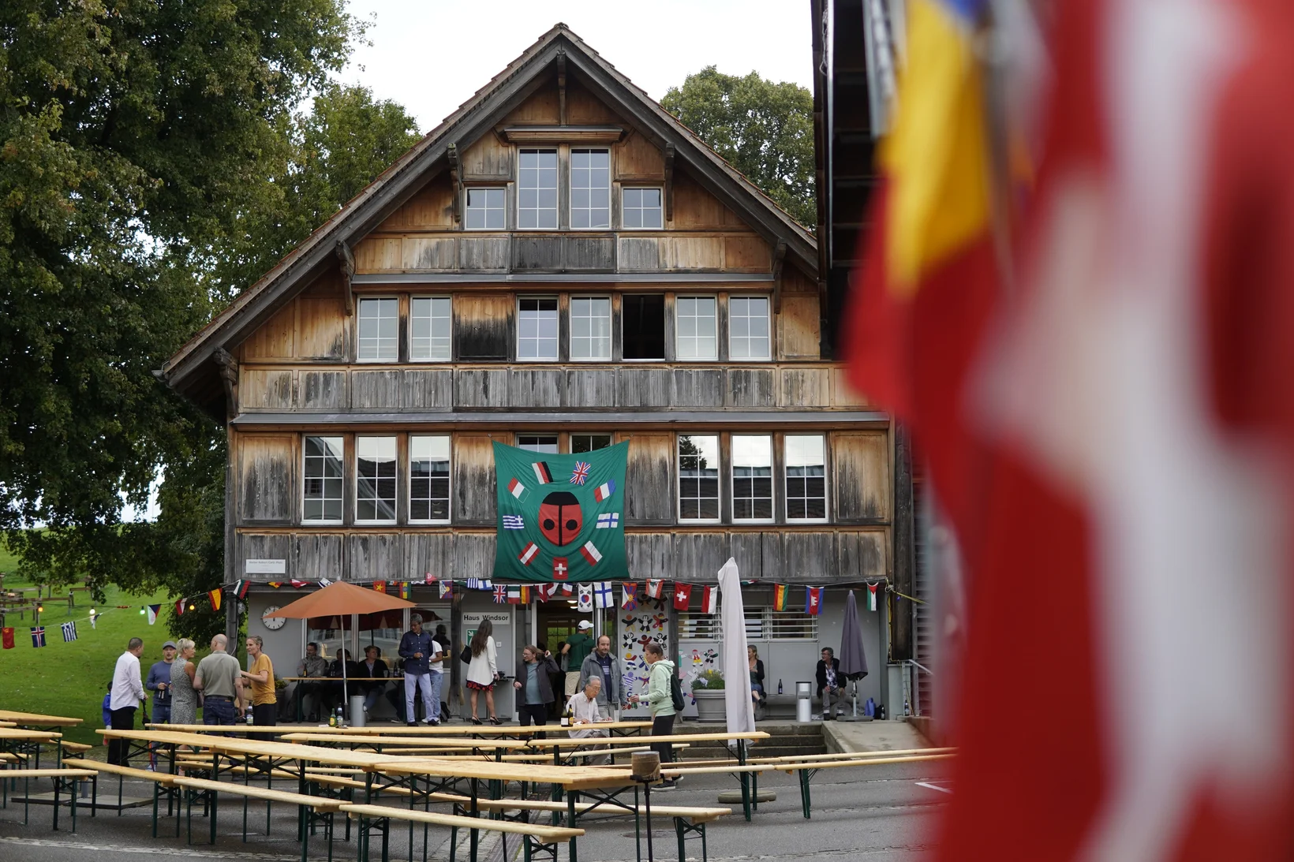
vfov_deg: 29.9
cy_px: 431
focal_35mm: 45
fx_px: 1617
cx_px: 647
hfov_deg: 43.6
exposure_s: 1/320
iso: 200
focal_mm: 30
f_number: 2.2
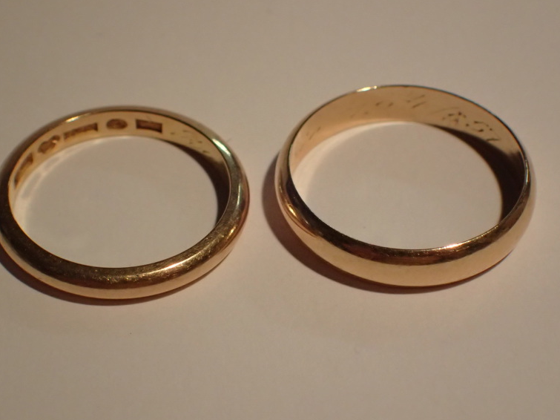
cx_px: 281
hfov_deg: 18.6
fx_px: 1715
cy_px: 213
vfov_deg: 14.0
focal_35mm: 106
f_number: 4.9
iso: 800
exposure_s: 1/160
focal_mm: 18
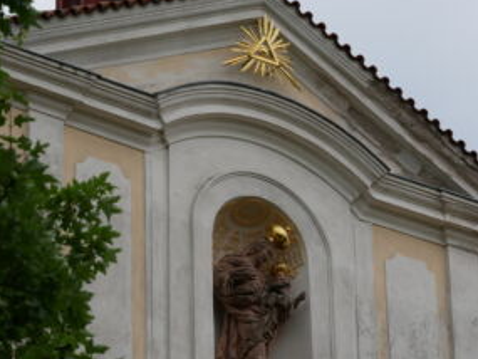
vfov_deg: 6.0
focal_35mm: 246
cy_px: 142
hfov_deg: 8.0
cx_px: 290
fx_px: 3398
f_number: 7.1
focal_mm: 100
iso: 200
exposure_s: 1/800
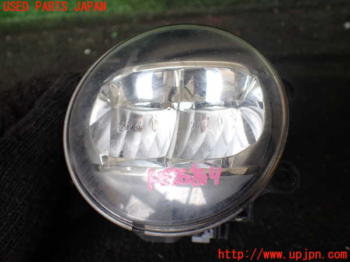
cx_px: 175
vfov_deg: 46.8
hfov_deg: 60.0
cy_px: 131
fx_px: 303
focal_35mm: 30
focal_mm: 5.4
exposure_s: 1/125
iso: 100
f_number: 2.3
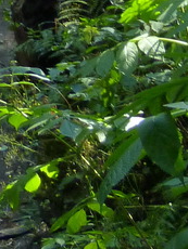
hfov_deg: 10.0
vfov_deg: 10.8
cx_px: -175
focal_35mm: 139
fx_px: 1005
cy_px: -443
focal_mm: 4.5
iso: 200
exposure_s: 1/30
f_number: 3.3
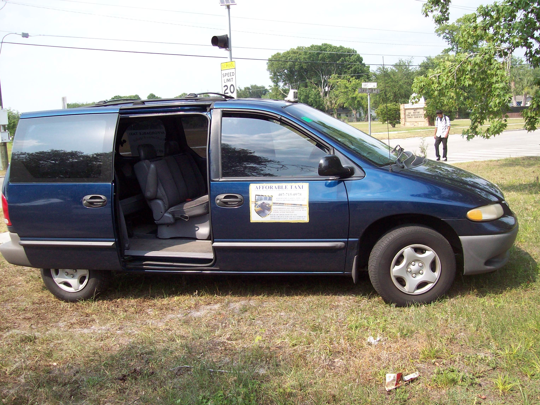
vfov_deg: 39.7
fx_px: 562
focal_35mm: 36
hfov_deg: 51.4
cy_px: 202
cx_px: 270
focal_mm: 6
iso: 80
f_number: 2.7
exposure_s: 1/588
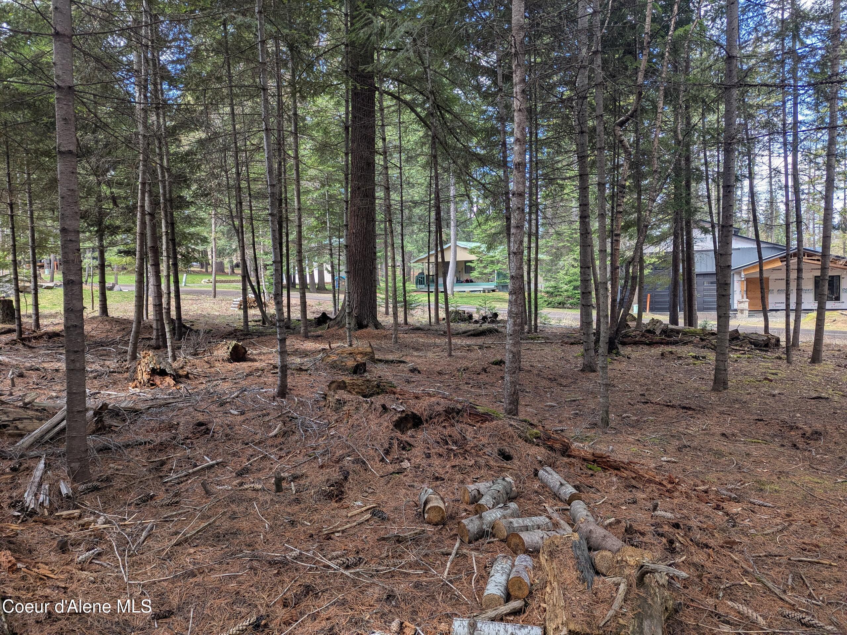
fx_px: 587
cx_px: 424
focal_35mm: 24
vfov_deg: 56.8
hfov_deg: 71.6
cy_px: 318
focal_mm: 6.81
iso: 35
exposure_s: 1/196
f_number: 1.85
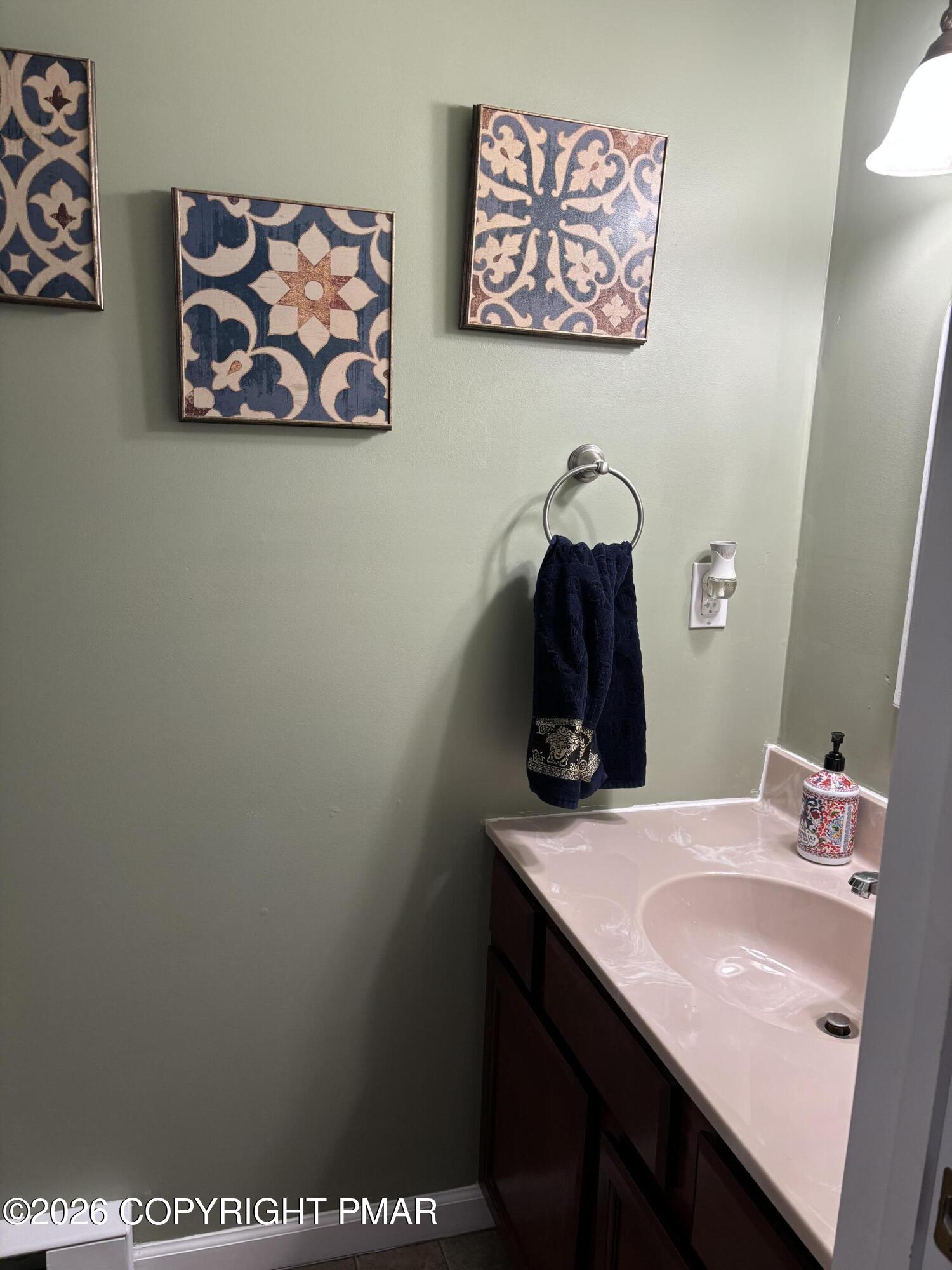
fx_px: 953
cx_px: 476
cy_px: 635
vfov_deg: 67.3
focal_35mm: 26
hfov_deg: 53.1
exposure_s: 1/60
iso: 125
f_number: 1.6
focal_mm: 5.96
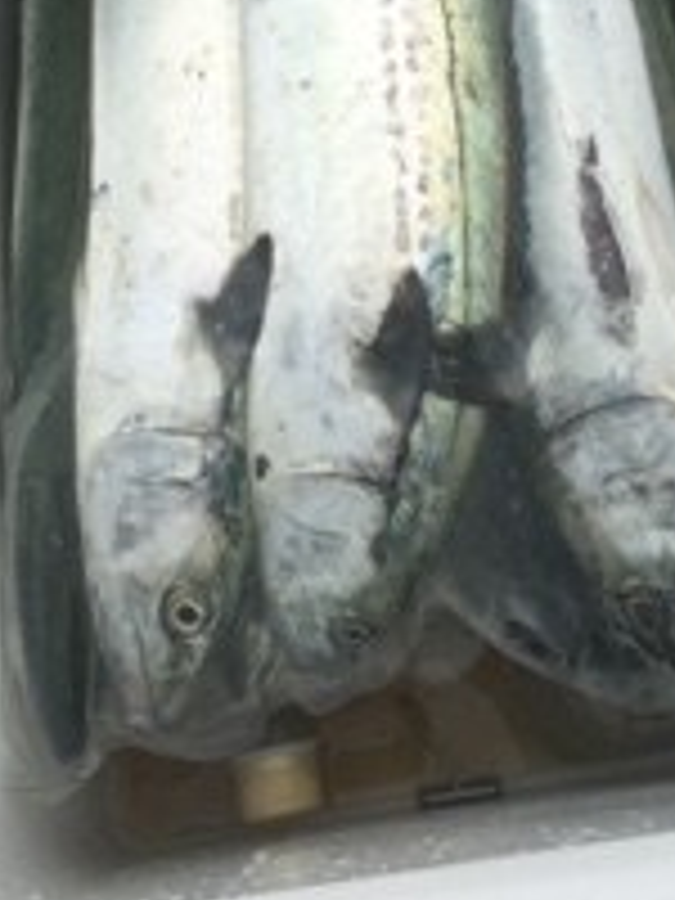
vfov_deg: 31.5
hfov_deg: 25.2
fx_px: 1508
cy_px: 72
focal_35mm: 58
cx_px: 342
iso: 25
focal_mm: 4.15
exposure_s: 1/1538
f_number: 2.2
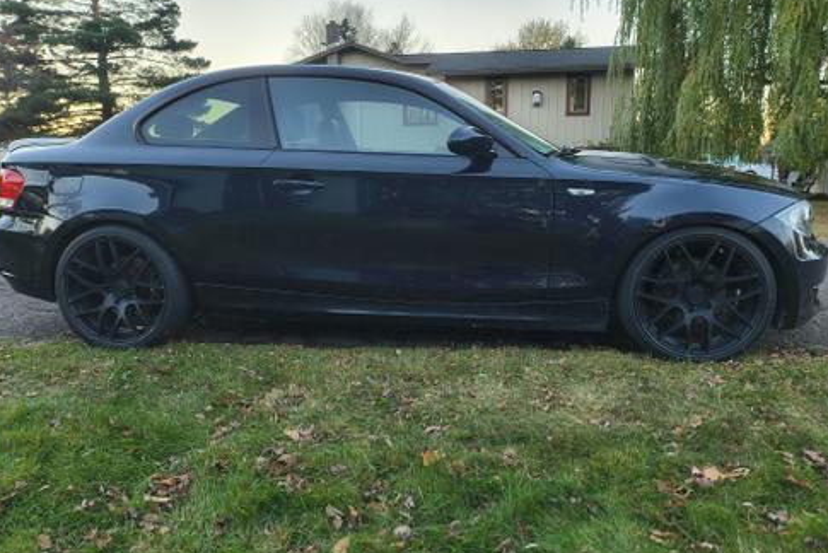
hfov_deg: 67.4
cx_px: 417
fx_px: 621
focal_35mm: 27
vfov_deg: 48.0
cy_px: 256
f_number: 1.7
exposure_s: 1/120
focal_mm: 4.68
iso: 518
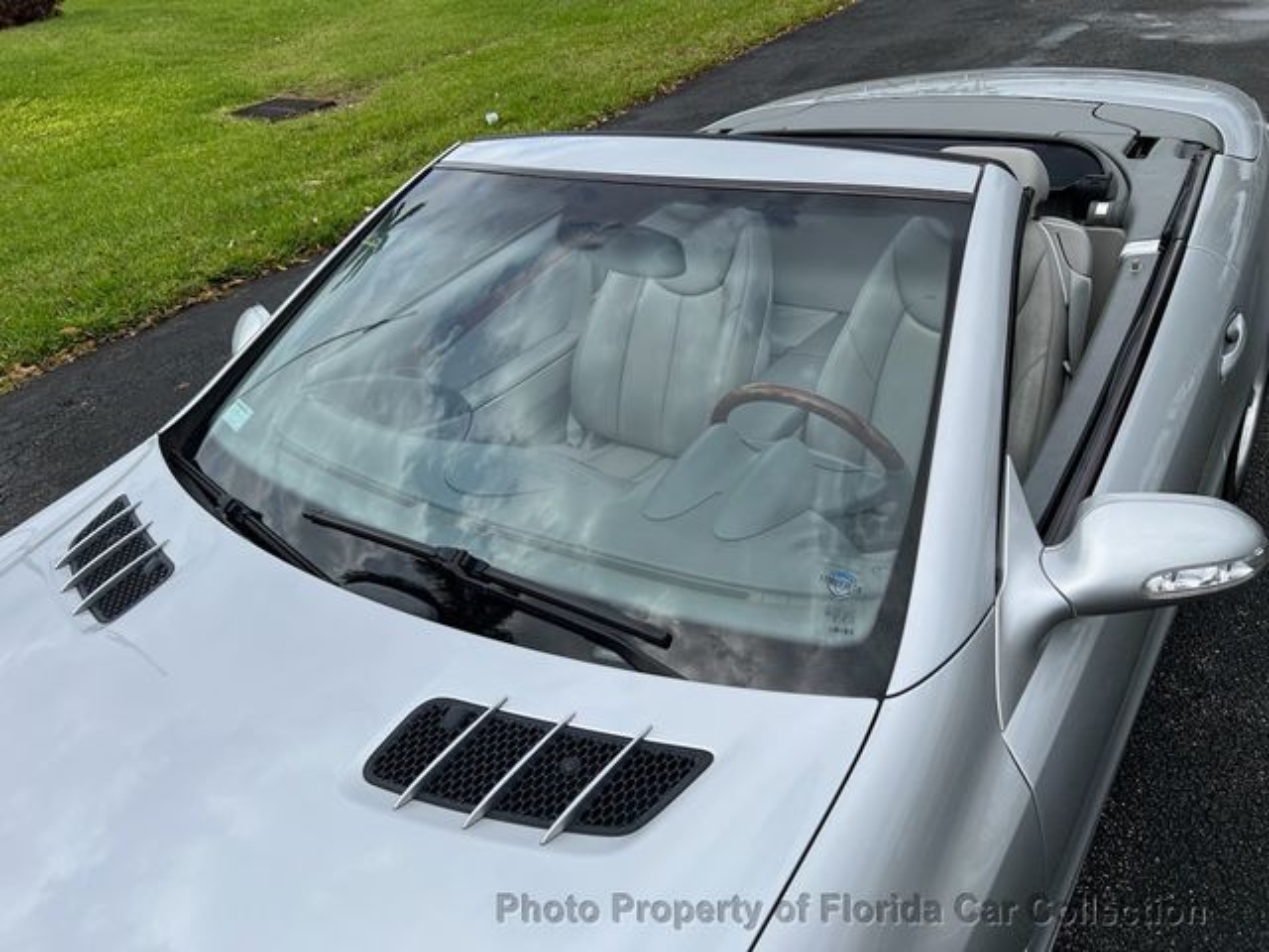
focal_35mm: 26
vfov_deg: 53.1
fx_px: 953
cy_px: 476
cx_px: 634
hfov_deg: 67.3
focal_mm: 5.7
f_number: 1.5
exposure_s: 1/4115
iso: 50
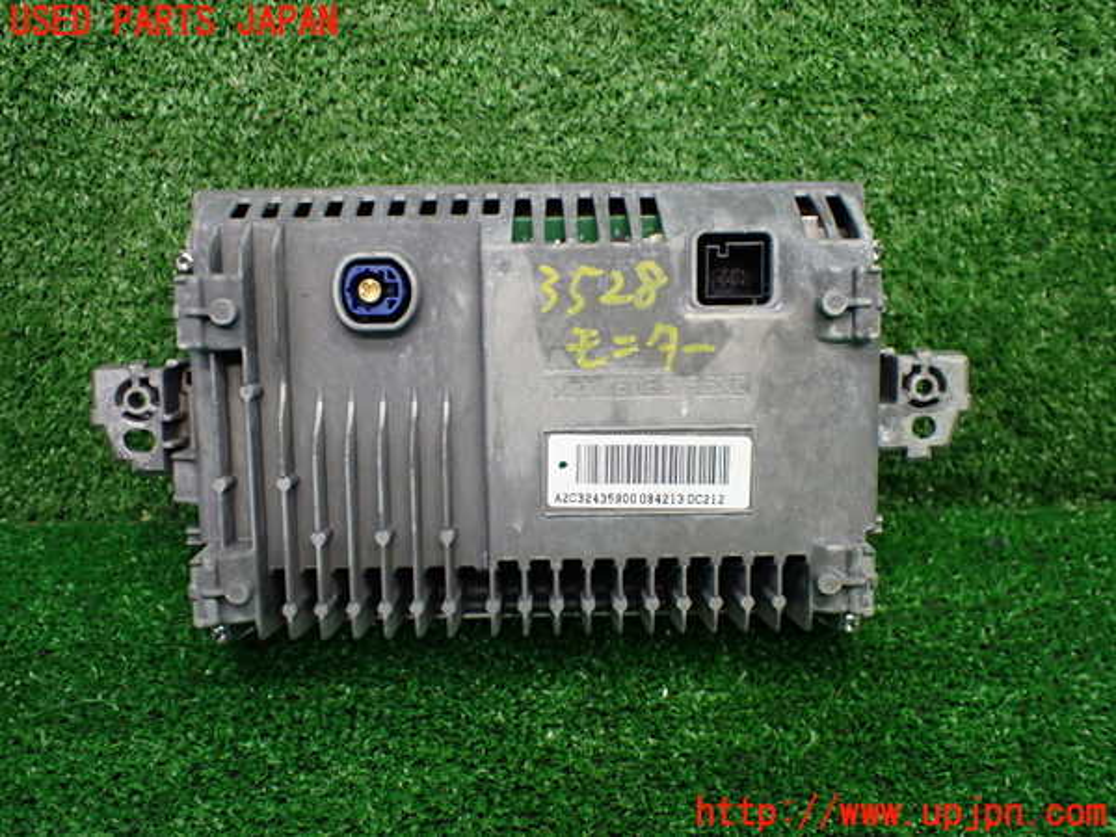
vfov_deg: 46.8
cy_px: 418
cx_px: 558
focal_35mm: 30
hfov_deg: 60.0
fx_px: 967
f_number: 2.3
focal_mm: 5.4
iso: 500
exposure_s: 1/125
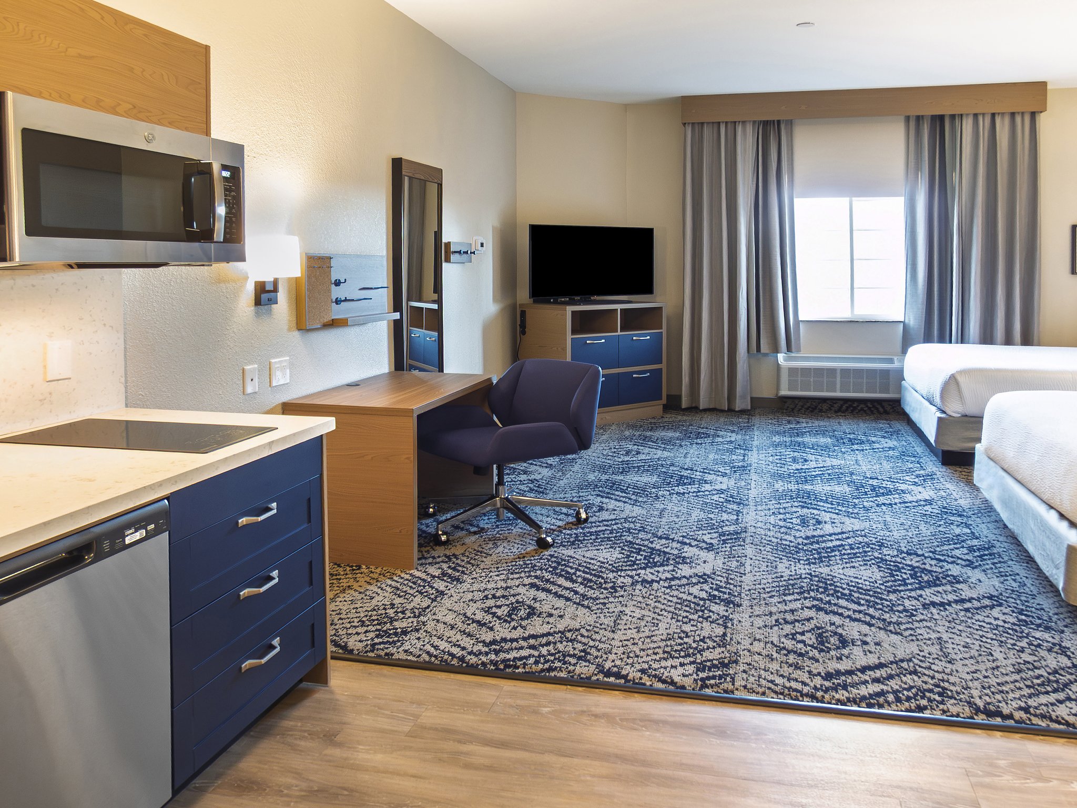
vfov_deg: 58.9
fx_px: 716
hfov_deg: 73.9
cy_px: 404
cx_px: 538
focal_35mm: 23
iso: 100
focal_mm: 3.58
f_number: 2.8
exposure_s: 1/3
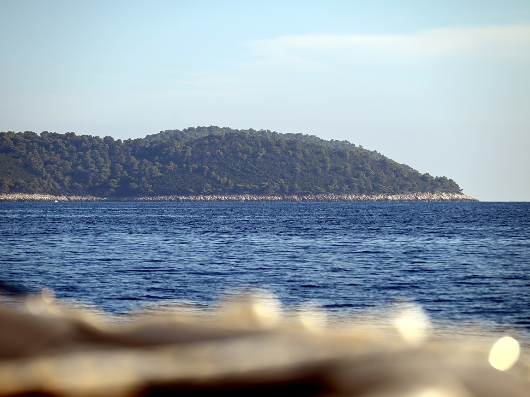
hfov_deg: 10.1
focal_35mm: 196
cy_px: 198
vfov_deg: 7.6
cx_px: 265
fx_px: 3001
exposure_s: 1/1000
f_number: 5.6
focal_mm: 180
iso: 140
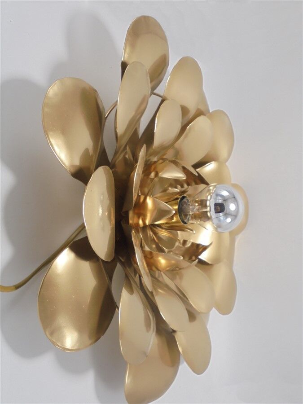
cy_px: 202
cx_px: 152
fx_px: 397
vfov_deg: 54.0
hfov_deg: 41.8
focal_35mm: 34
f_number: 4
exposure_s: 1/50
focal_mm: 6.1
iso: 100
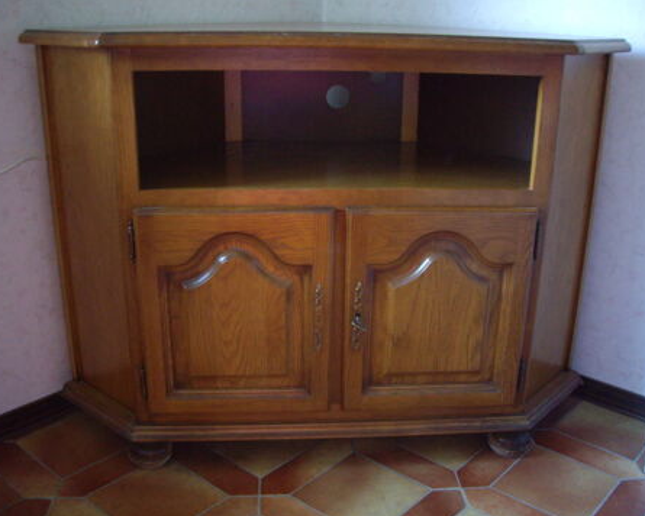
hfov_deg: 45.8
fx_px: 764
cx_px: 328
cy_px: 259
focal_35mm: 40
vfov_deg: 37.3
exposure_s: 1/4
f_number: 2.7
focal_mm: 6.2
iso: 200
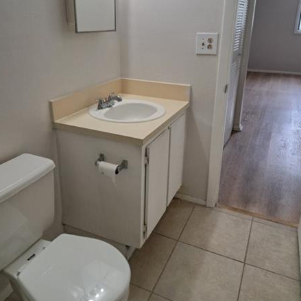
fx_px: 285
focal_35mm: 29
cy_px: 119
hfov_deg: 55.6
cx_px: 151
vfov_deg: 55.2
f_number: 1.8
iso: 64
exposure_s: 1/60
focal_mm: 5.23
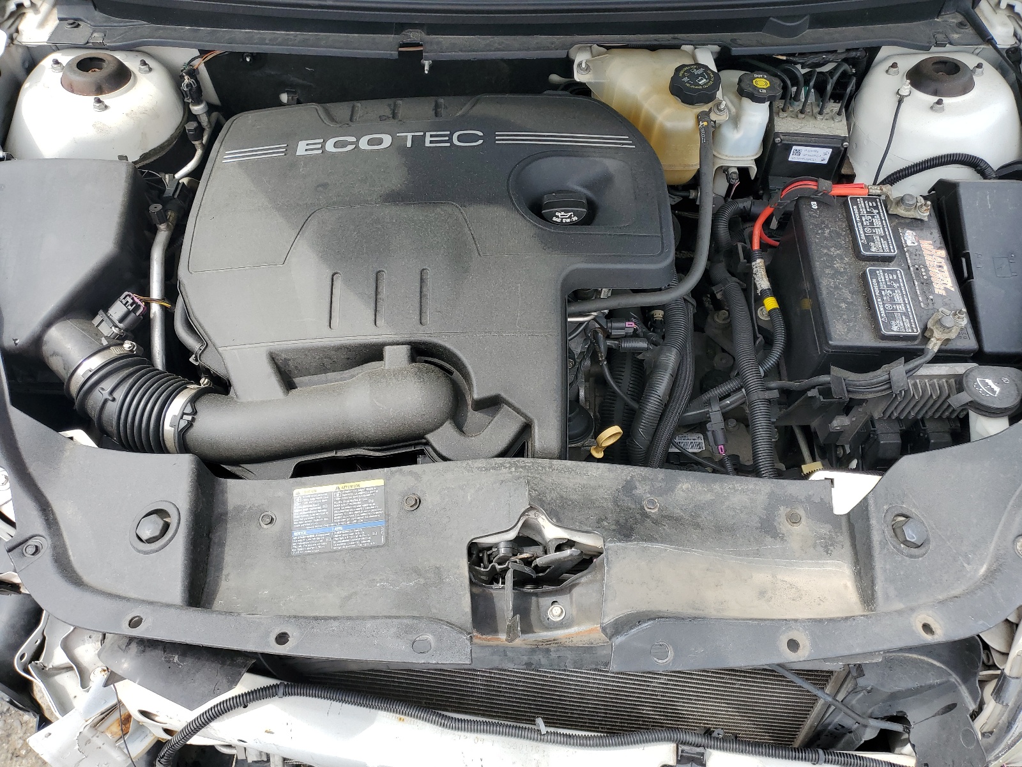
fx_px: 768
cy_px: 384
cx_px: 511
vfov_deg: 53.1
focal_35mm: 26
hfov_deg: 67.3
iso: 50
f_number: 1.5
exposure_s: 1/1000
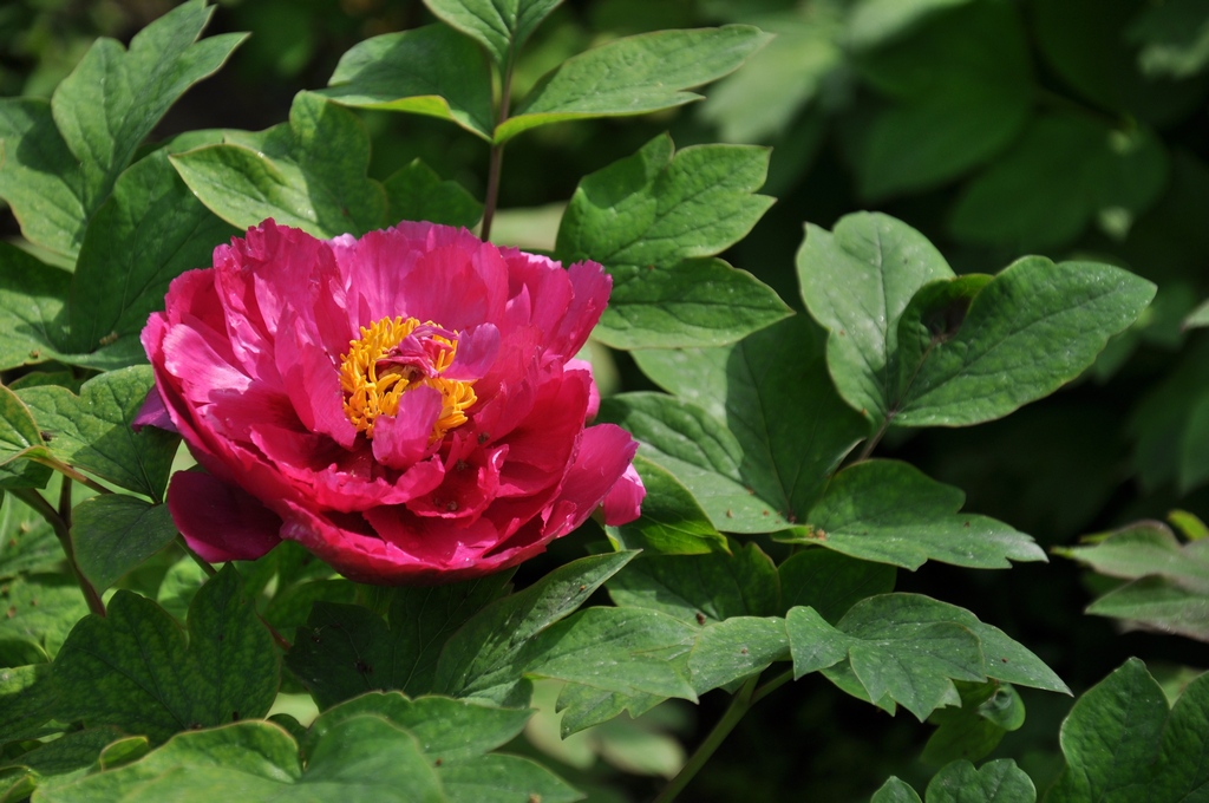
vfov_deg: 8.7
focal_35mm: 158
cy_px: 402
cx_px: 604
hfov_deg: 13.1
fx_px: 5283
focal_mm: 105
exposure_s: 1/500
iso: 200
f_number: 5.6
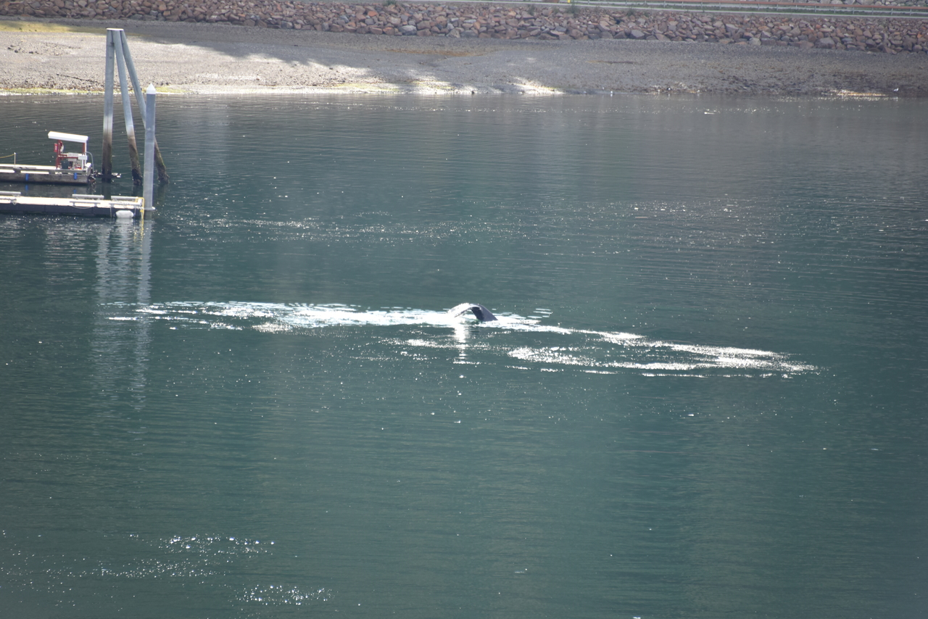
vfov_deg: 4.6
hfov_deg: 6.9
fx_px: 7735
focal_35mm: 300
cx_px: 464
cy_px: 310
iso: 560
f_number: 5.6
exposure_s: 1/640
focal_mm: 300
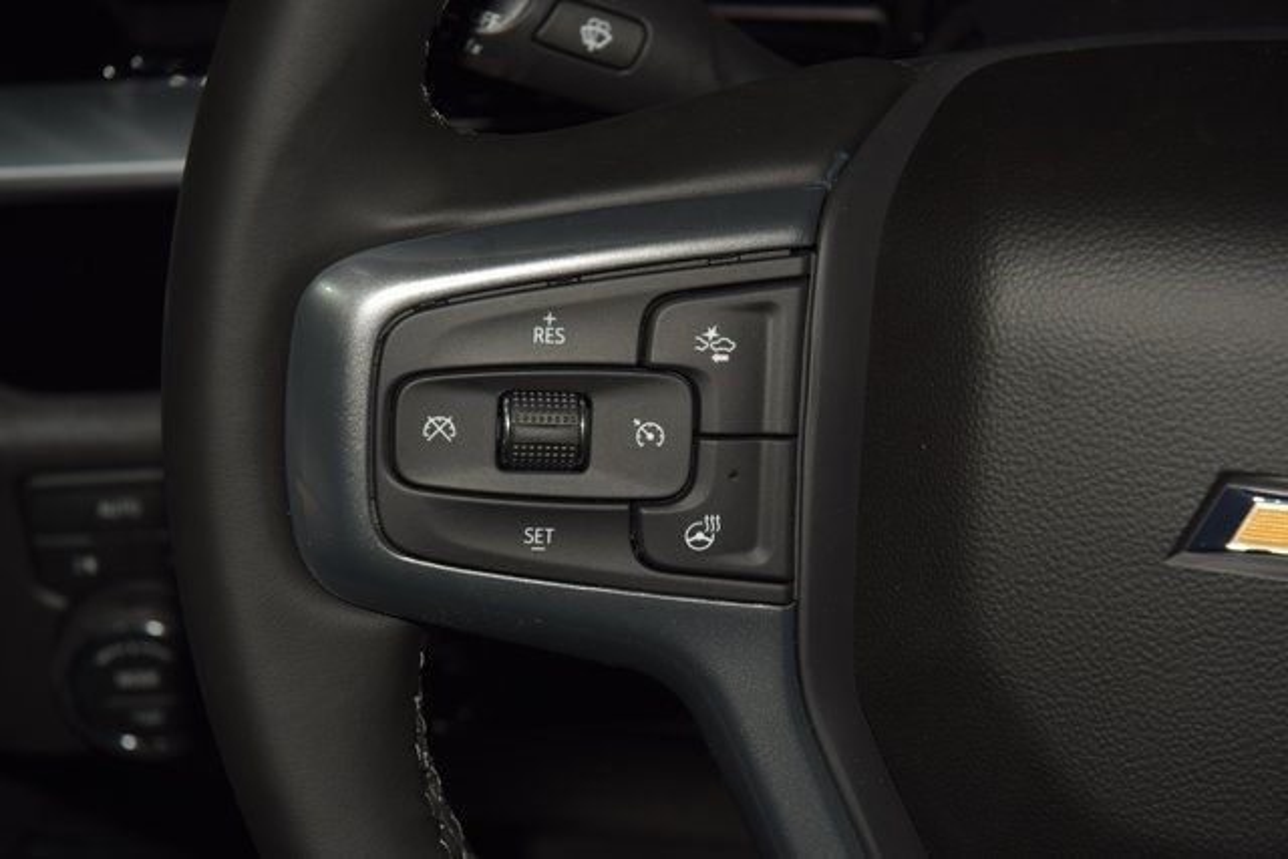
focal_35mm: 105
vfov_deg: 13.0
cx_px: 644
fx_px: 3757
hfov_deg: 19.5
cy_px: 430
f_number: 8
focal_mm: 70
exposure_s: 1/125
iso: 100
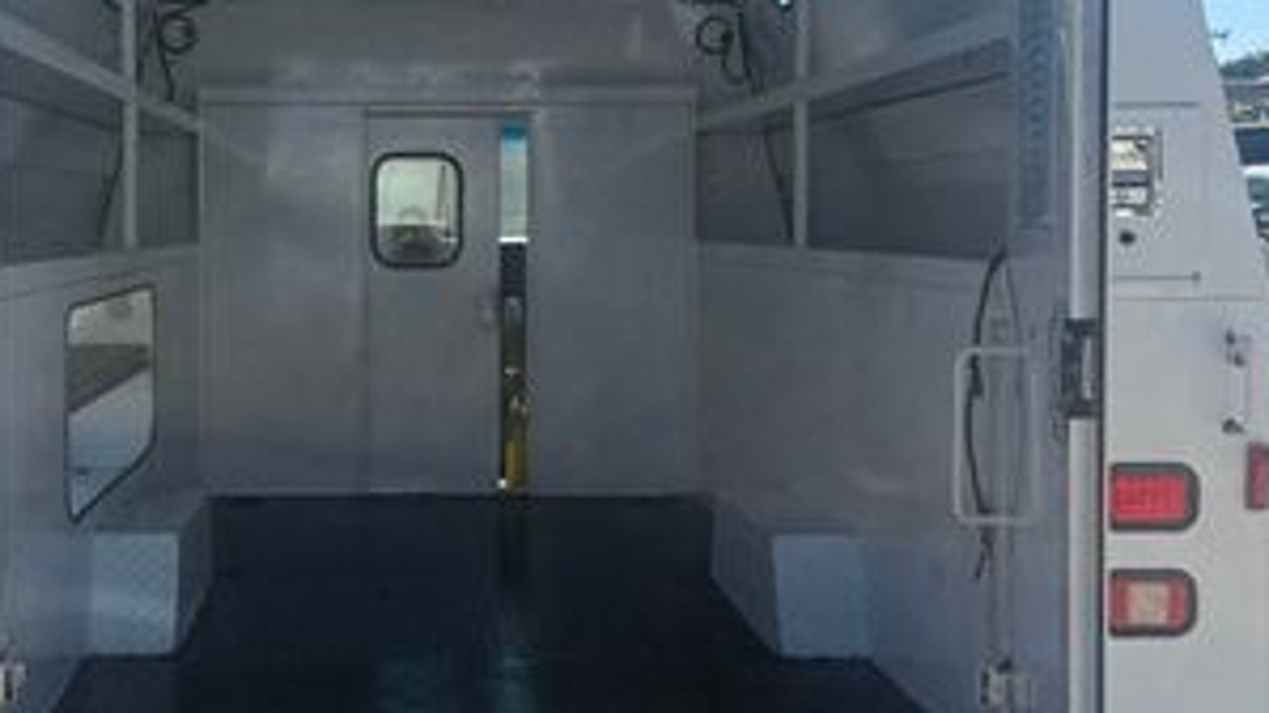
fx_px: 1884
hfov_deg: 36.6
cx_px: 369
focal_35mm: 56
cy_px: 306
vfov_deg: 21.4
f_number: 1.78
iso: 80
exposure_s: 1/4405
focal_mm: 6.76
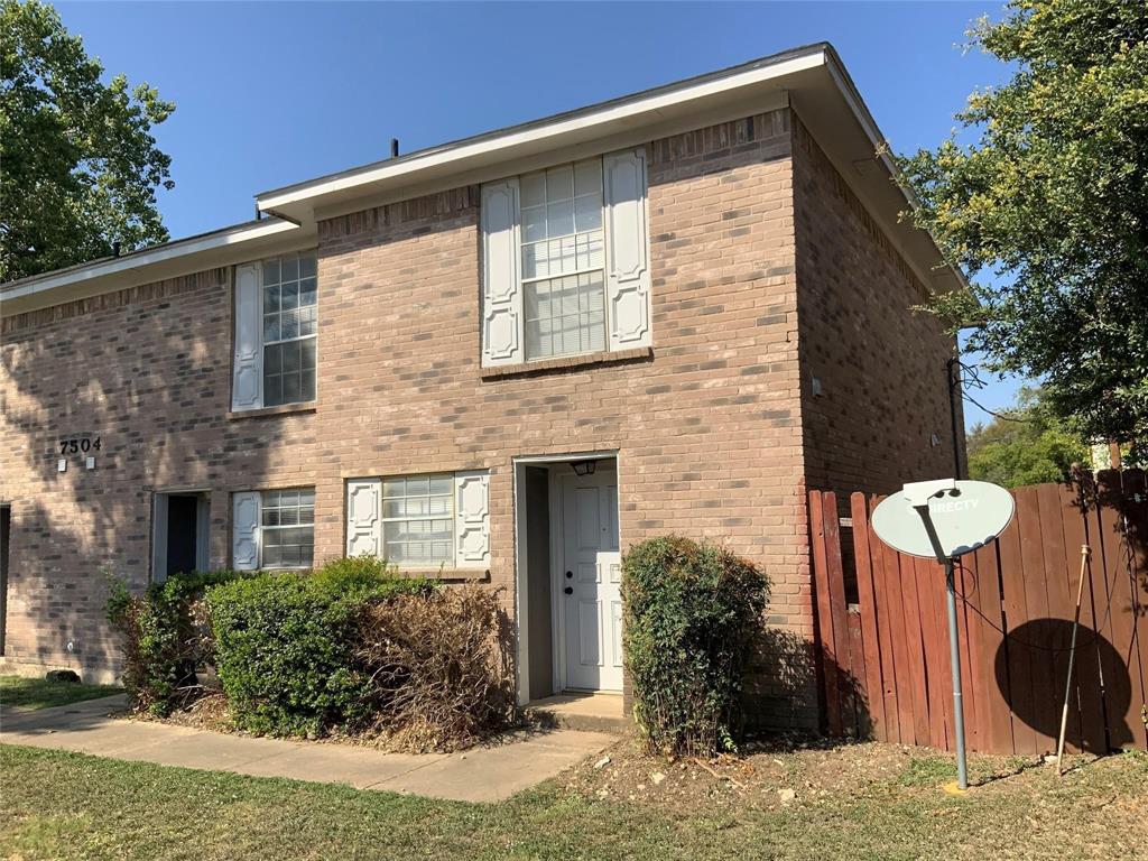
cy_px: 430
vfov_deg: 48.2
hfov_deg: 61.7
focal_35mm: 29
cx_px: 574
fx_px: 962
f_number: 1.8
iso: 16
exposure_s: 1/2058
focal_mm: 3
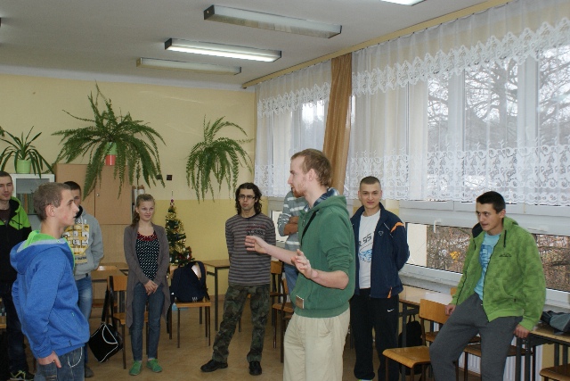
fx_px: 570
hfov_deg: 53.1
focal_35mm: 36
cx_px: 285
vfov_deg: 36.9
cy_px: 190
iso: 400
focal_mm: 24
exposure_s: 1/80
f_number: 5.6
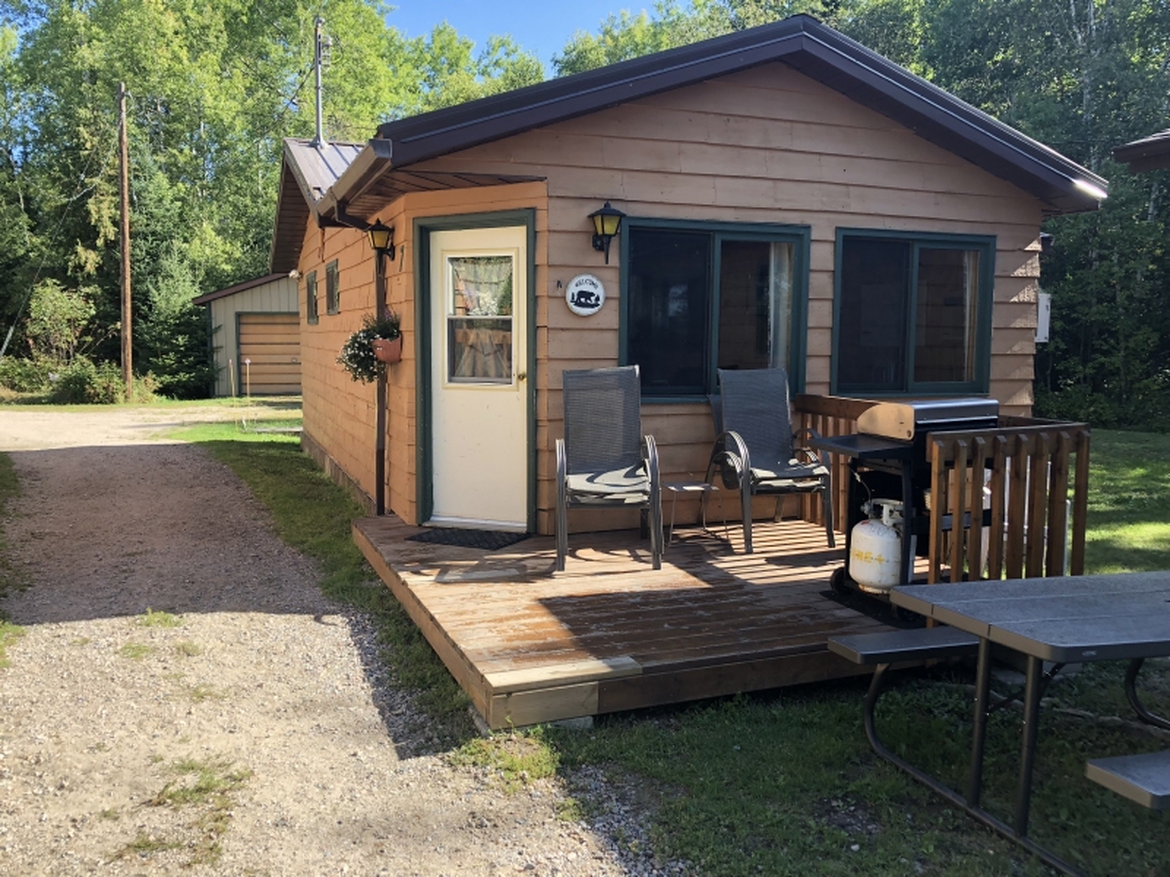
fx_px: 946
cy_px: 438
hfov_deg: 63.4
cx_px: 585
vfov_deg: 49.7
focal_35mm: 28
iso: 20
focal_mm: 3.99
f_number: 1.8
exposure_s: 1/343
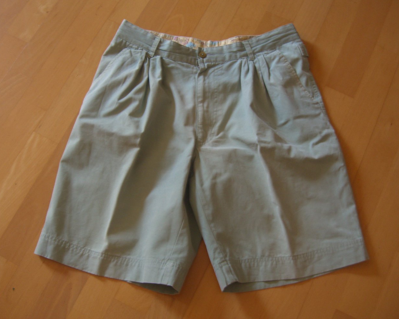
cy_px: 158
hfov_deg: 45.8
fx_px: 472
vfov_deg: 37.3
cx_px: 190
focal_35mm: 40
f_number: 2.8
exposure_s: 1/15
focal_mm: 7.9
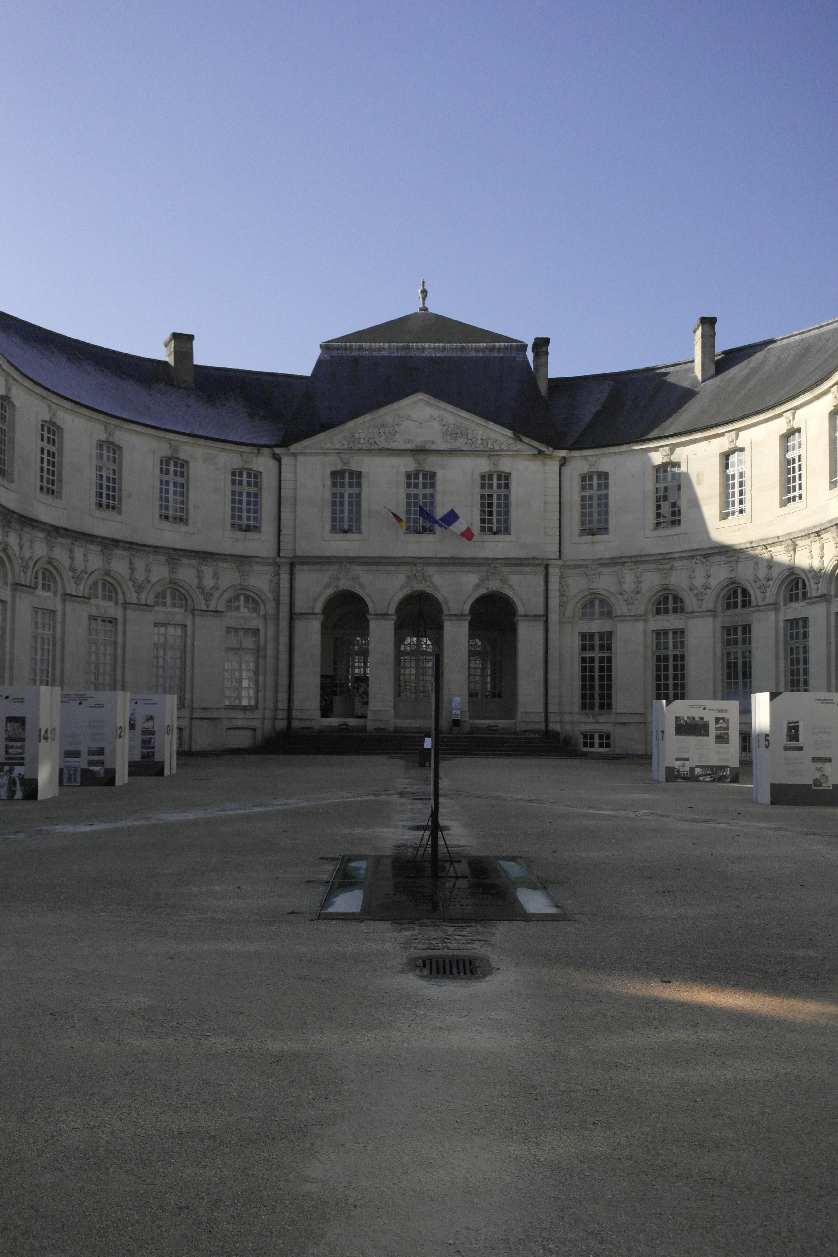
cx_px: 414
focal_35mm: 31
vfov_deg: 60.3
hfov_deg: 42.3
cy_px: 649
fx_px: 1082
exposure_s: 1/3200
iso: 1600
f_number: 5.6
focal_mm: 20
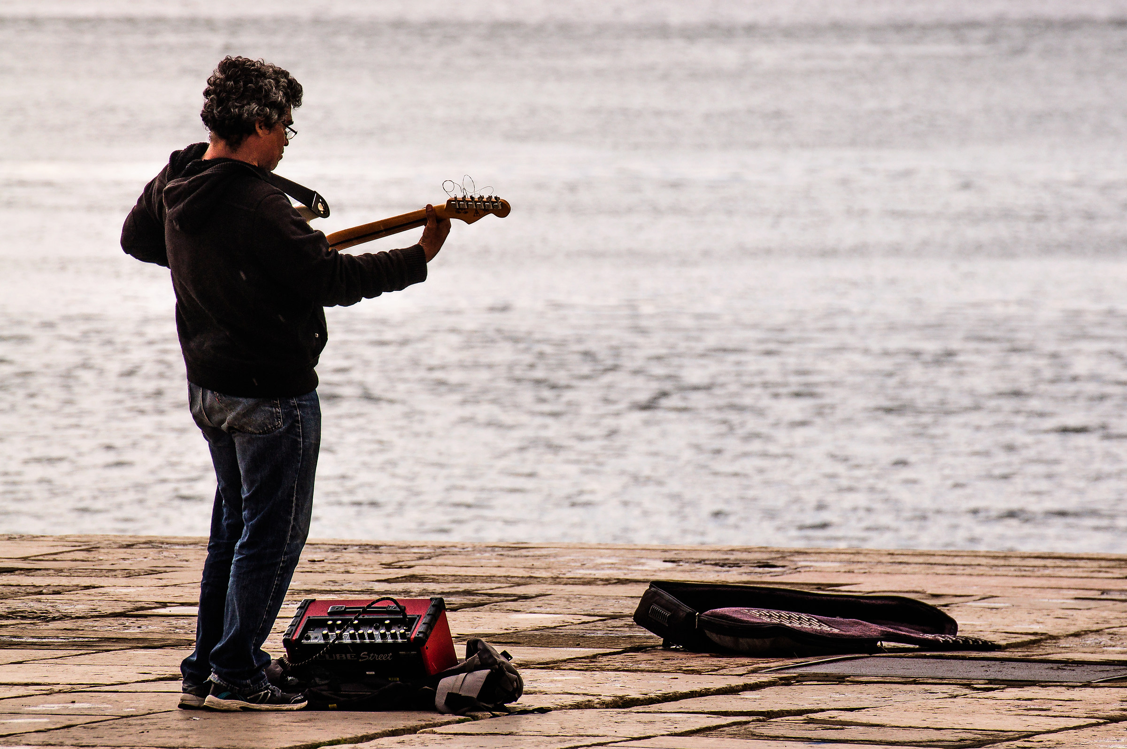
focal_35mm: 375
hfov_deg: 5.5
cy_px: 374
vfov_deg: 3.7
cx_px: 564
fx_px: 11725
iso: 200
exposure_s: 1/320
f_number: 8
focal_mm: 250
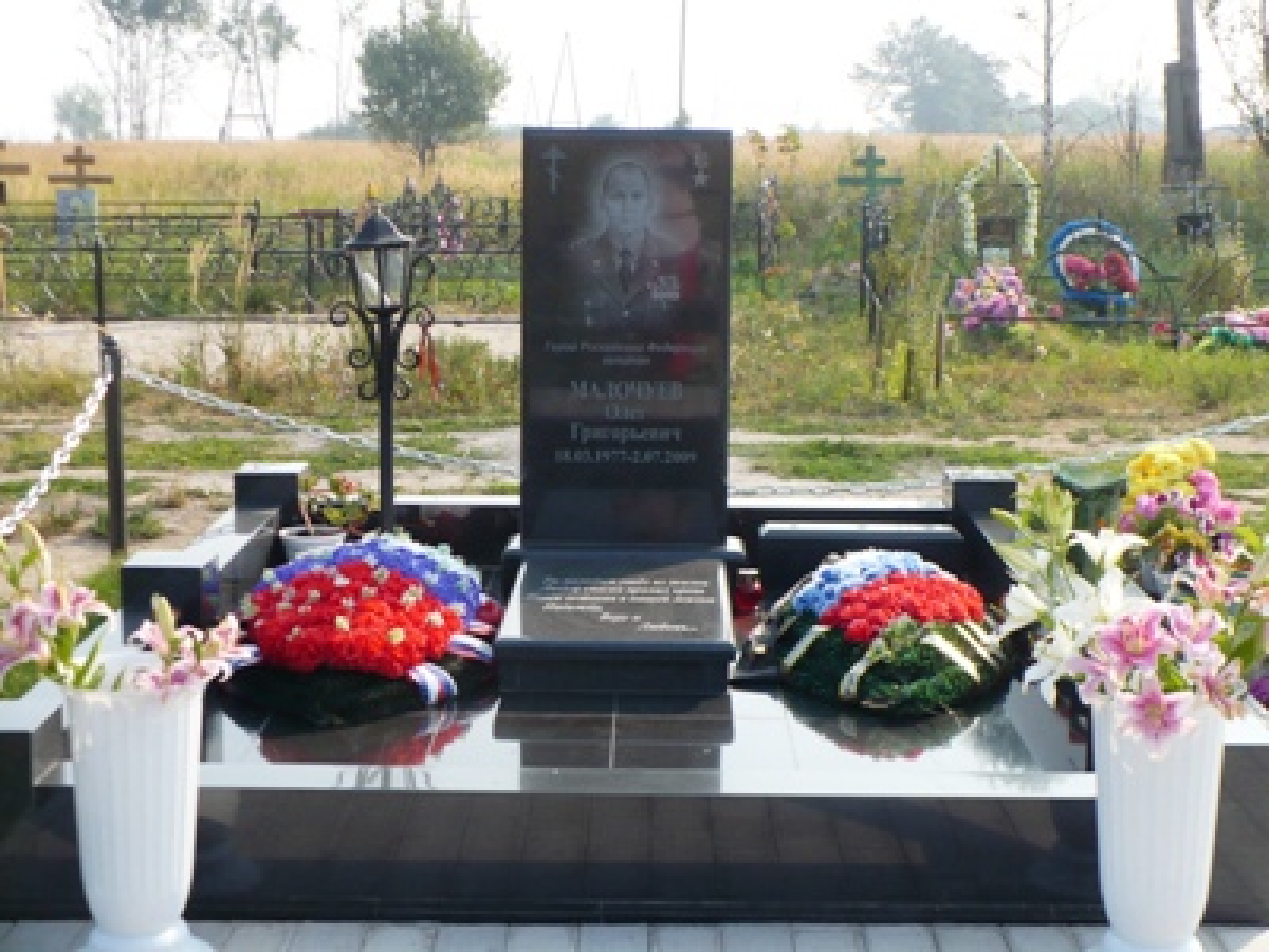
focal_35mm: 60
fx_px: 2200
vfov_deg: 24.4
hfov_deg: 32.2
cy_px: 476
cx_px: 634
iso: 100
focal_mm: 9.9
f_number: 3.1
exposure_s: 1/640
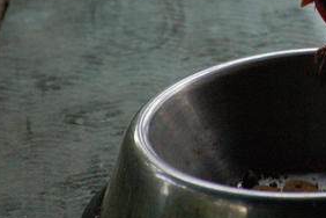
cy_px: -12
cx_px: 341
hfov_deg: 3.0
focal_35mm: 681
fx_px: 6166
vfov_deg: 2.0
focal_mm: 200
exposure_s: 1/250
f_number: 5.6
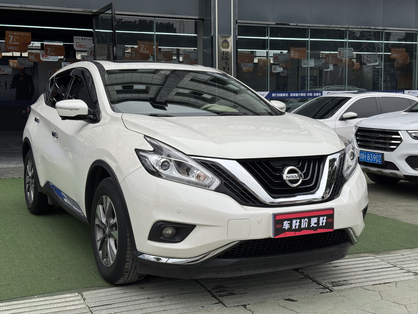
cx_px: 209
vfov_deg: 30.3
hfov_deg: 39.7
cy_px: 157
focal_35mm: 48
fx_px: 580
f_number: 1.78
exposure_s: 1/966
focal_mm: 6.76
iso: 64
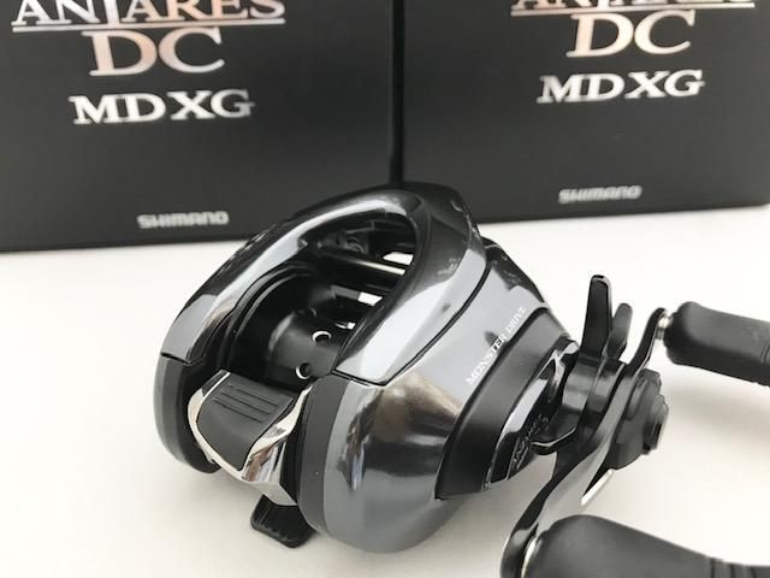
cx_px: 385
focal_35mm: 28
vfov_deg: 49.7
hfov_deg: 63.4
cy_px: 289
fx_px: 623
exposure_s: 1/15
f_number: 1.8
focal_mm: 3.99
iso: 50
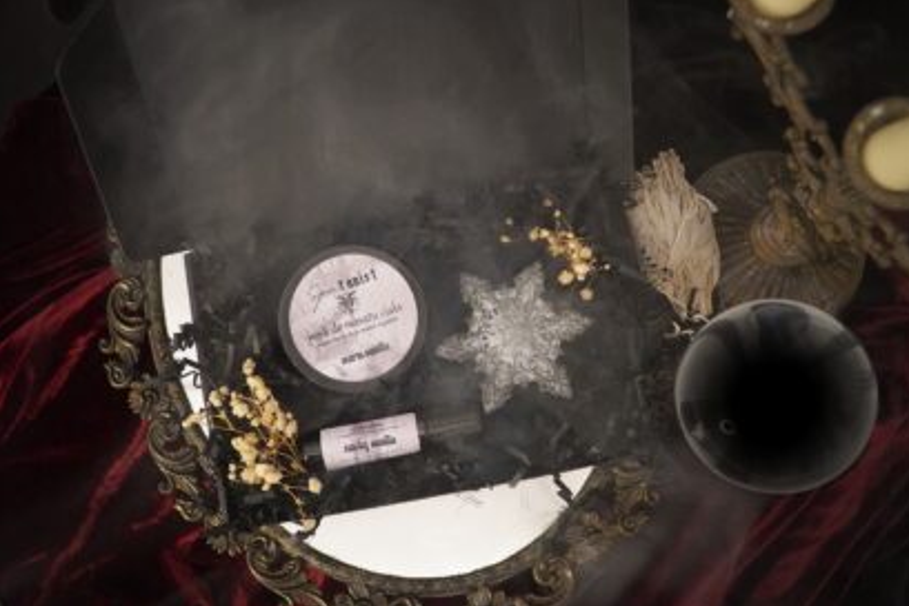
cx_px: 465
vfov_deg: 34.6
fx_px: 973
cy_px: 304
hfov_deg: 50.1
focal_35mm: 39
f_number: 4
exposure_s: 1/80
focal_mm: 25
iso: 6400
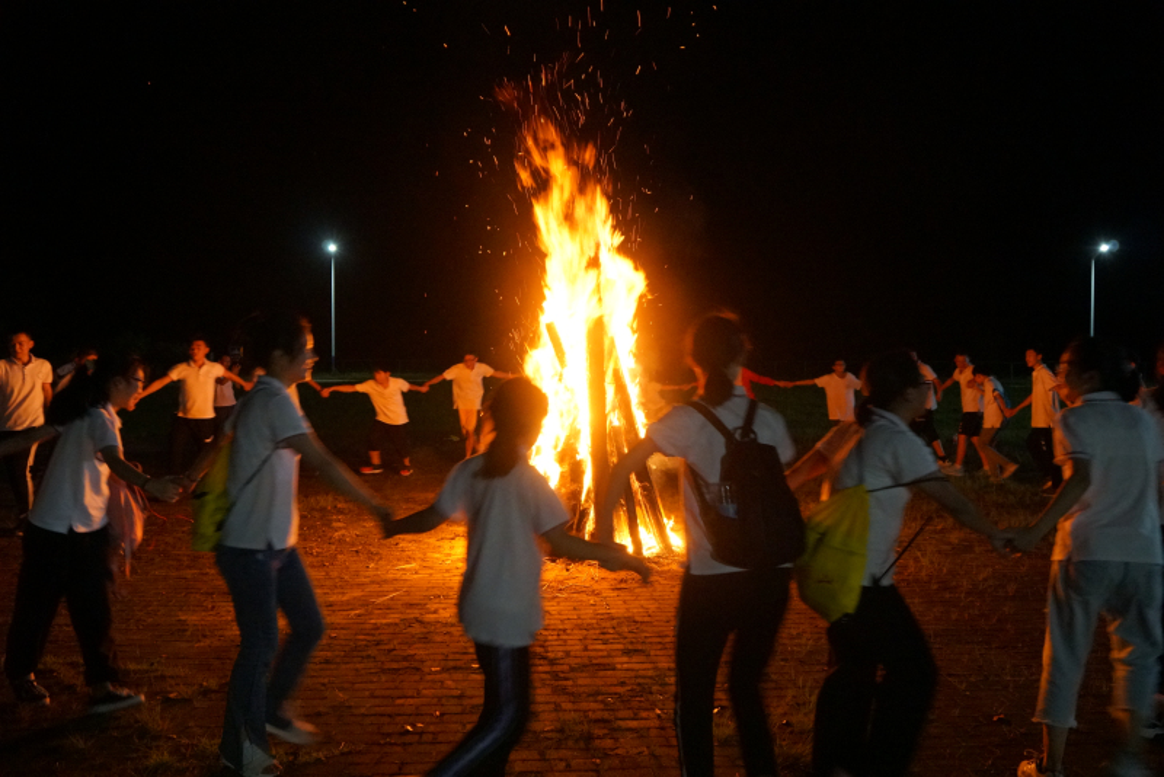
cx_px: 582
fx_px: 922
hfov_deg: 64.5
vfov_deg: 45.7
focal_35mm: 28
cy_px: 388
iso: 6400
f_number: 4
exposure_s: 1/50
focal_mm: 19
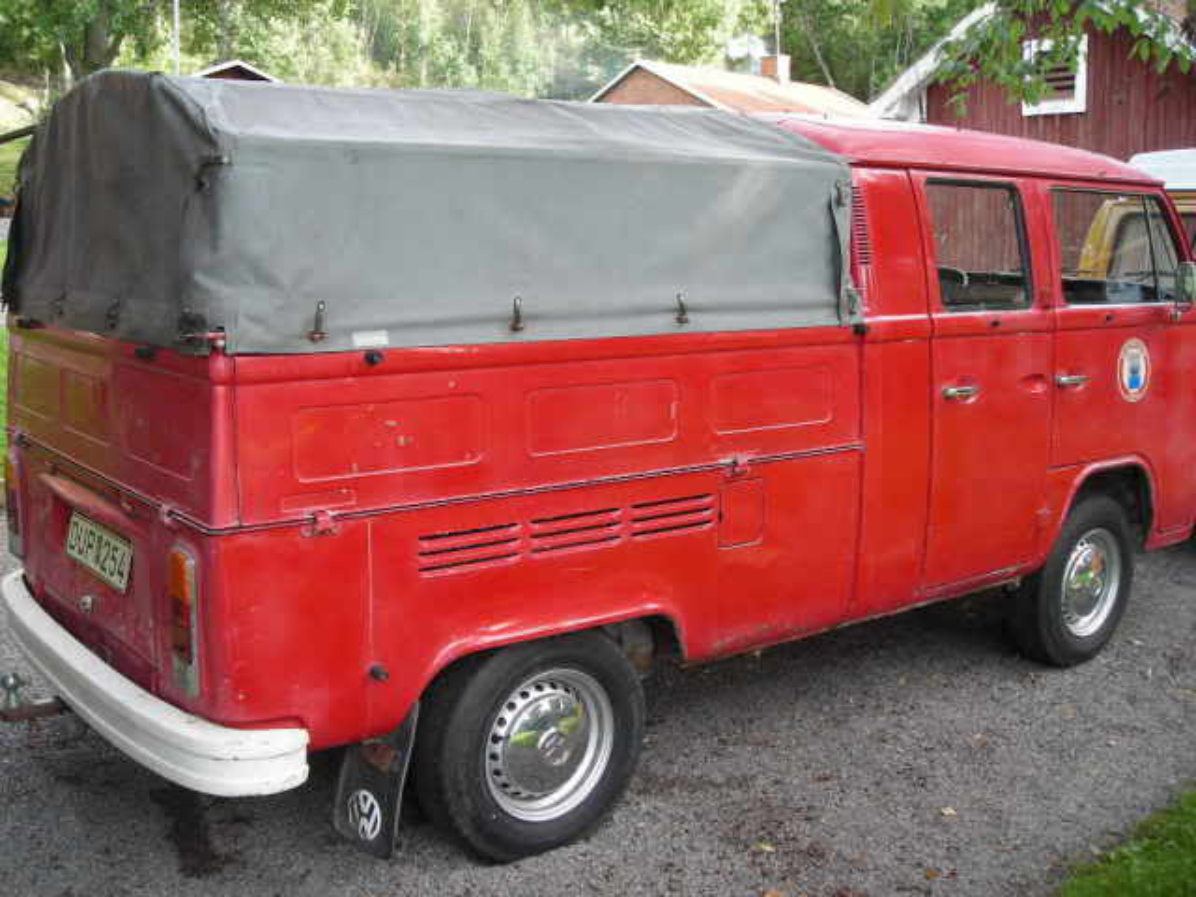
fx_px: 1313
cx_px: 598
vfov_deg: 37.7
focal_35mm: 38
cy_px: 448
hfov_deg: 49.0
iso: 50
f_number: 3.2
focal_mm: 6.3
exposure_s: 1/39
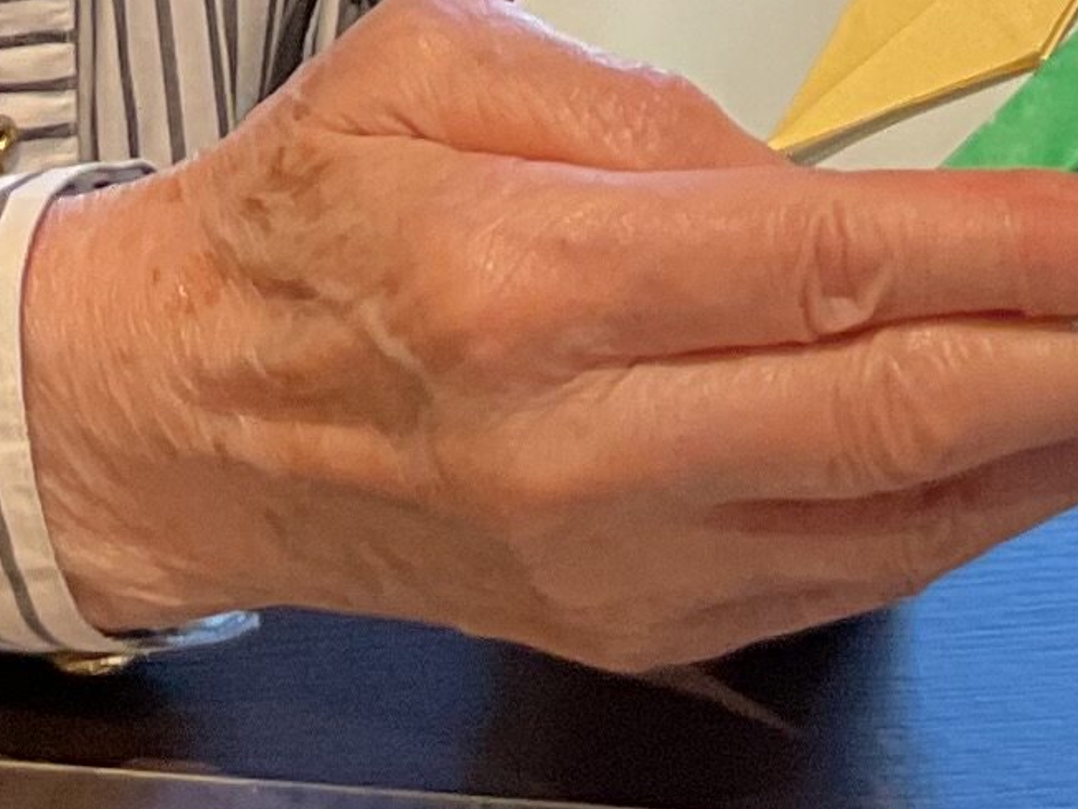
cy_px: -1187
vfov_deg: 7.7
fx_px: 5575
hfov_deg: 10.9
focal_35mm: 179
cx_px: -130
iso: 80
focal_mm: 3
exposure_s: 1/60
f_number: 1.8
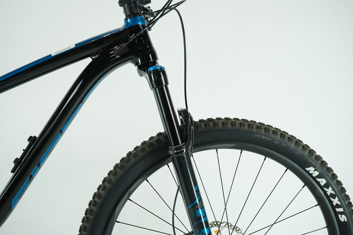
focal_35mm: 33
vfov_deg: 40.0
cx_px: 176
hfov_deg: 57.2
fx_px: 324
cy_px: 118
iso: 2500
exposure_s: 1/200
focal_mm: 33
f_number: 7.1
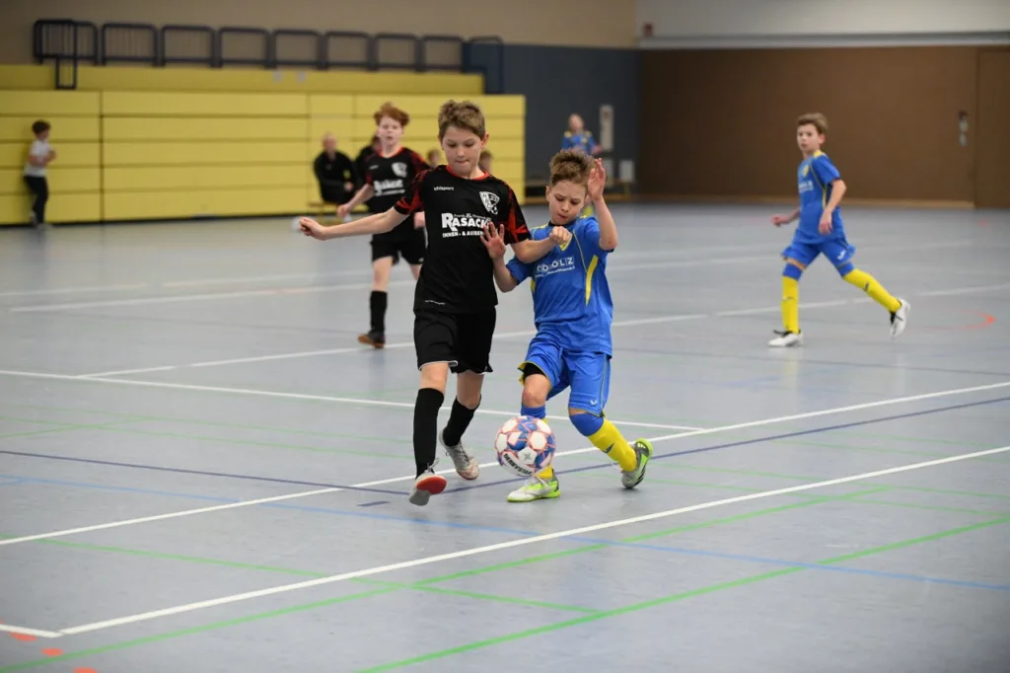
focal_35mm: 102
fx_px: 2861
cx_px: 505
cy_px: 336
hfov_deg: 20.0
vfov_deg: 13.4
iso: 8000
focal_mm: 102
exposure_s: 1/1250
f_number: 2.8
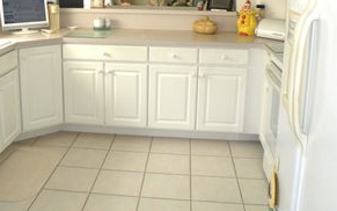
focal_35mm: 42
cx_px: 130
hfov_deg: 46.8
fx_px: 386
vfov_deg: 29.8
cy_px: 39
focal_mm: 4.7
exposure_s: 1/80.5
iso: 64
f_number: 3.5
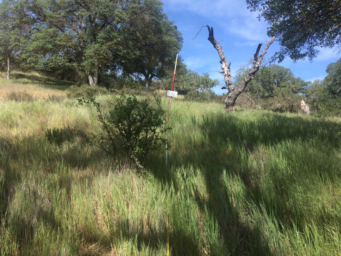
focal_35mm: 29
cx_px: 170
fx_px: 286
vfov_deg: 48.2
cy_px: 128
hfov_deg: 61.7
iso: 32
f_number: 2.2
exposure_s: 1/1325
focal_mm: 4.15
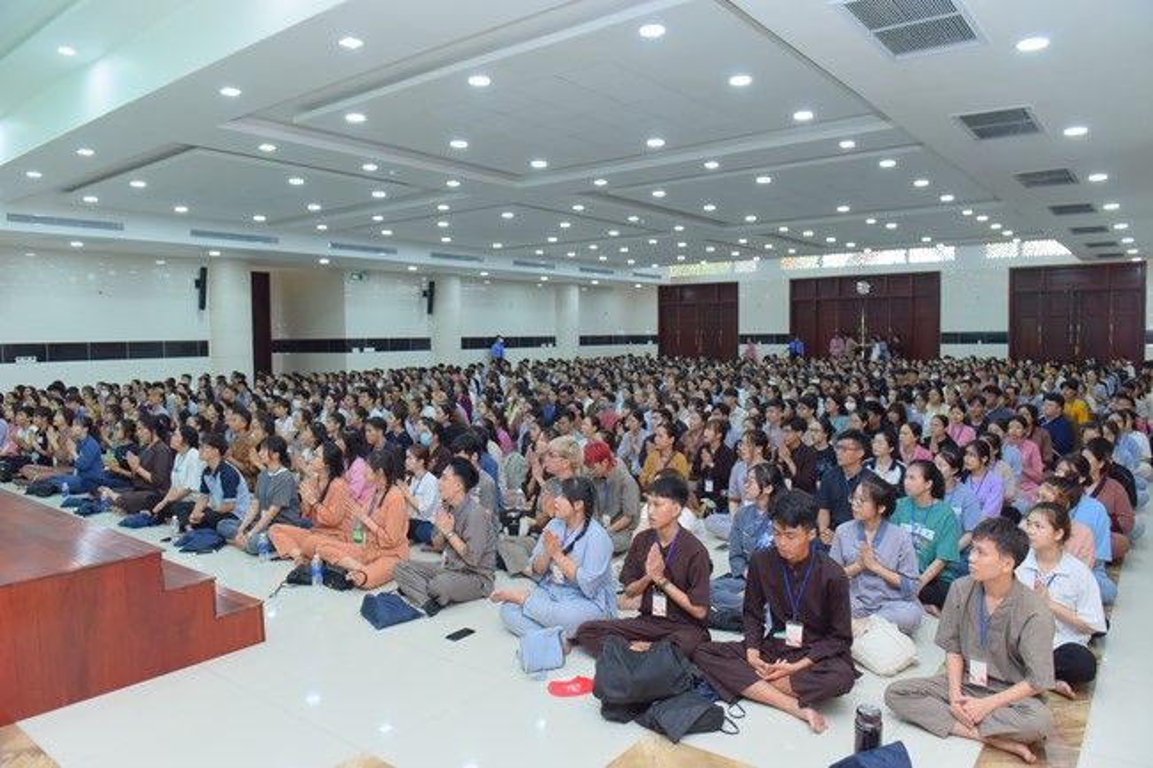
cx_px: 576
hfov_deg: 73.8
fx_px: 768
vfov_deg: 53.1
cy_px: 384
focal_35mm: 24
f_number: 4.5
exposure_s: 1/80
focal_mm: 24
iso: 1000
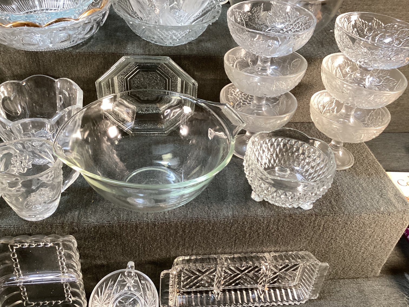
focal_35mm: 31
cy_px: 154
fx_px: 366
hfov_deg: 58.3
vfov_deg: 45.4
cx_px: 204
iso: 80
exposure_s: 1/50
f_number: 2.4
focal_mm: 3.3
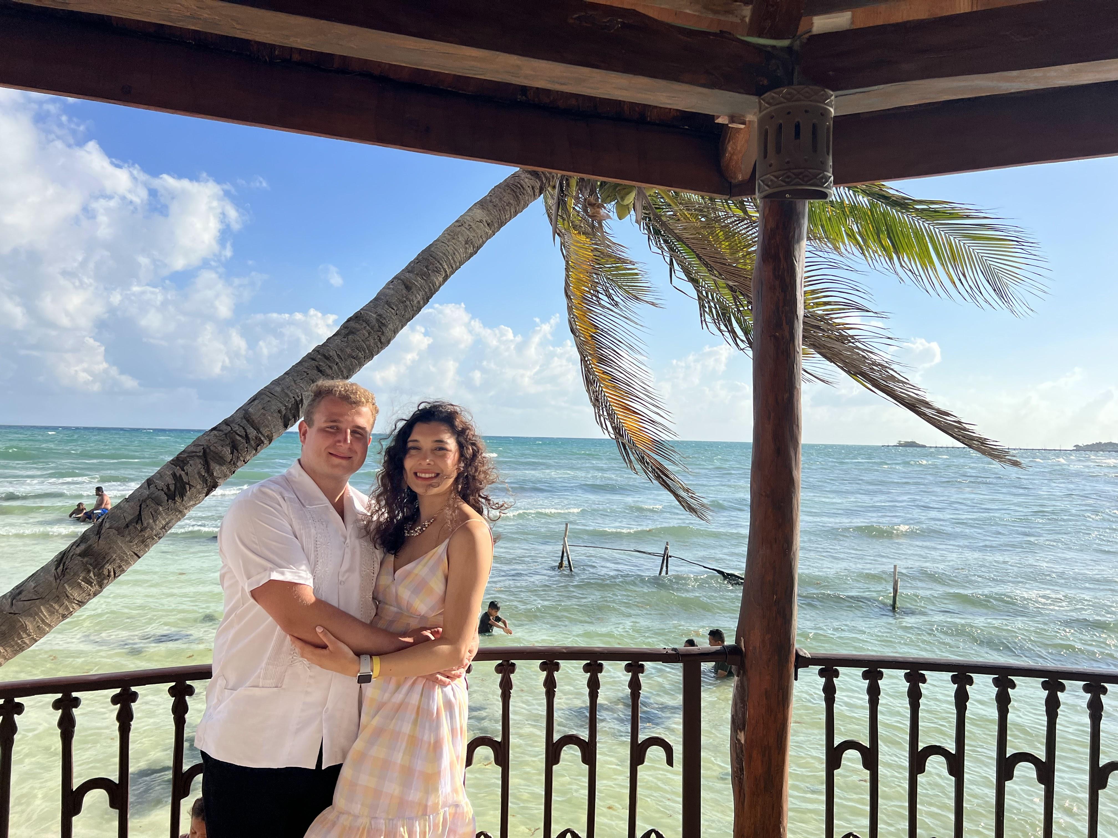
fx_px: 840
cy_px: 419
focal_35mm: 26
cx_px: 559
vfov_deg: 53.1
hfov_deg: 67.3
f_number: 1.5
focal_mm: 5.7
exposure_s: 1/5076
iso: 50
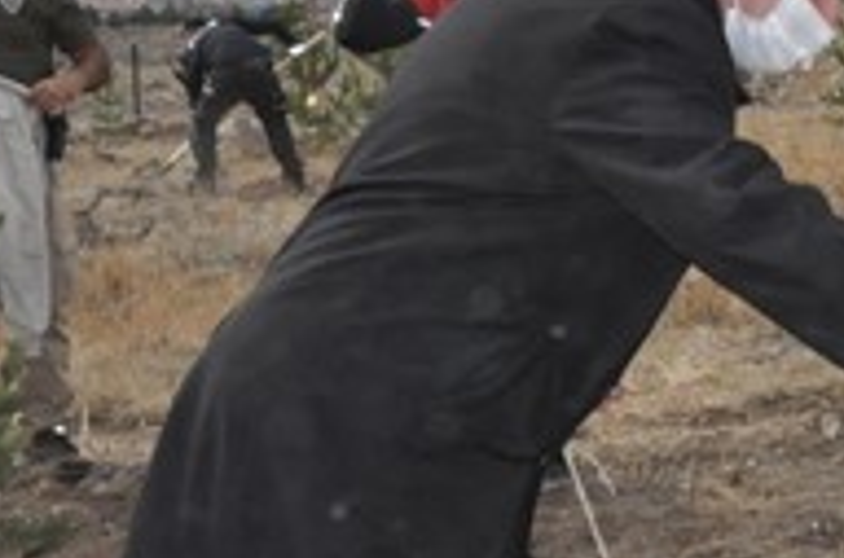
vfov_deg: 11.2
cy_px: 290
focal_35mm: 122
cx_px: 1297
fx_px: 2853
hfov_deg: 15.4
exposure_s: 1/200
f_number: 13
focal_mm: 24
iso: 1600
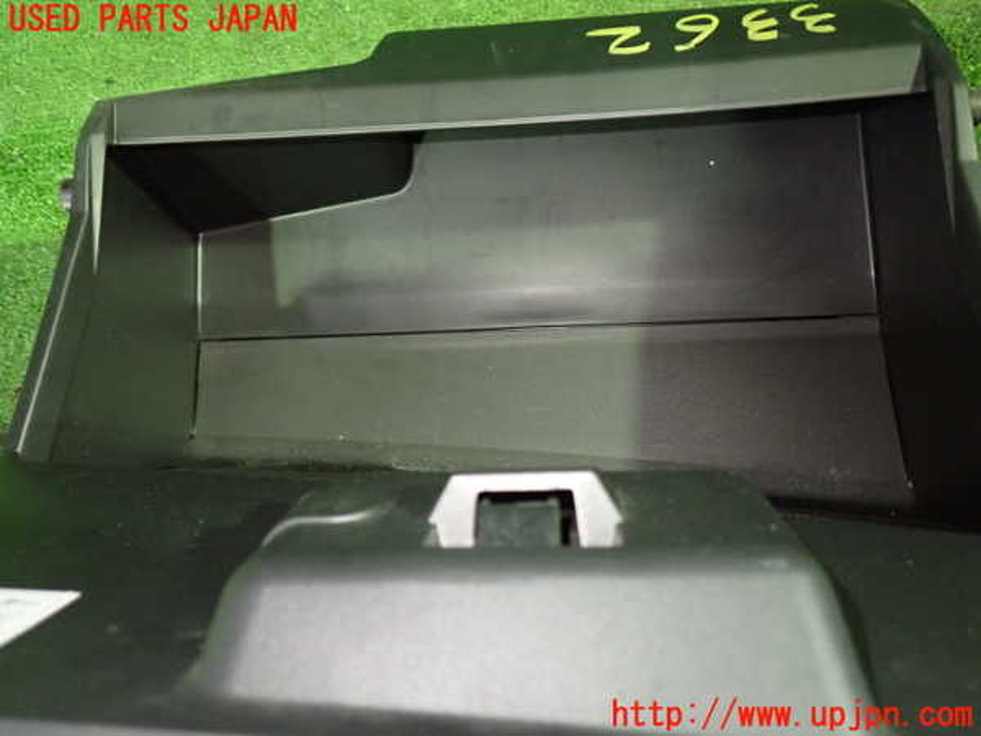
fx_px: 850
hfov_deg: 60.0
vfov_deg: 46.8
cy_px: 368
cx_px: 490
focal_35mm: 30
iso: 800
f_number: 2.3
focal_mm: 5.4
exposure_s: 1/25
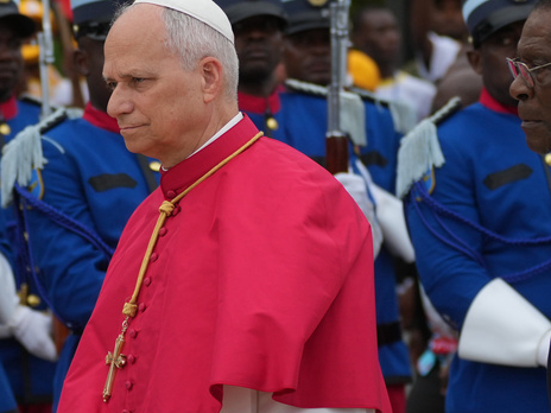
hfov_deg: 4.4
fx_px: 7227
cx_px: 201
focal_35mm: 454
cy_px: 244
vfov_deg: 3.3
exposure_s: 1/2000
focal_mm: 143
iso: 400
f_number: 5
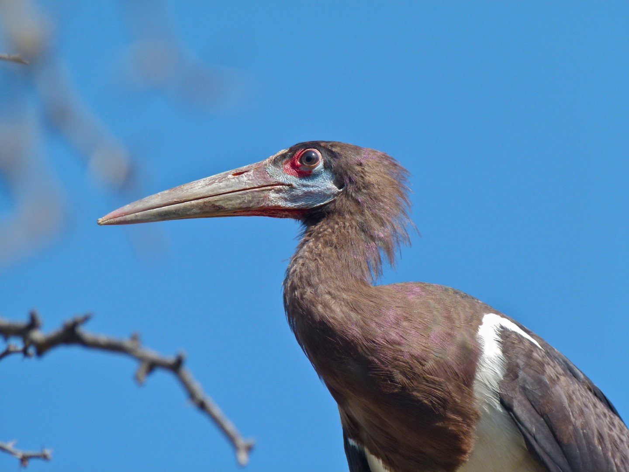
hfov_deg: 3.3
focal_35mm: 600
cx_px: 314
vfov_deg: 2.5
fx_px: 10902
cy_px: 236
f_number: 5.2
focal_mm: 108
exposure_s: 1/400
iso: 100
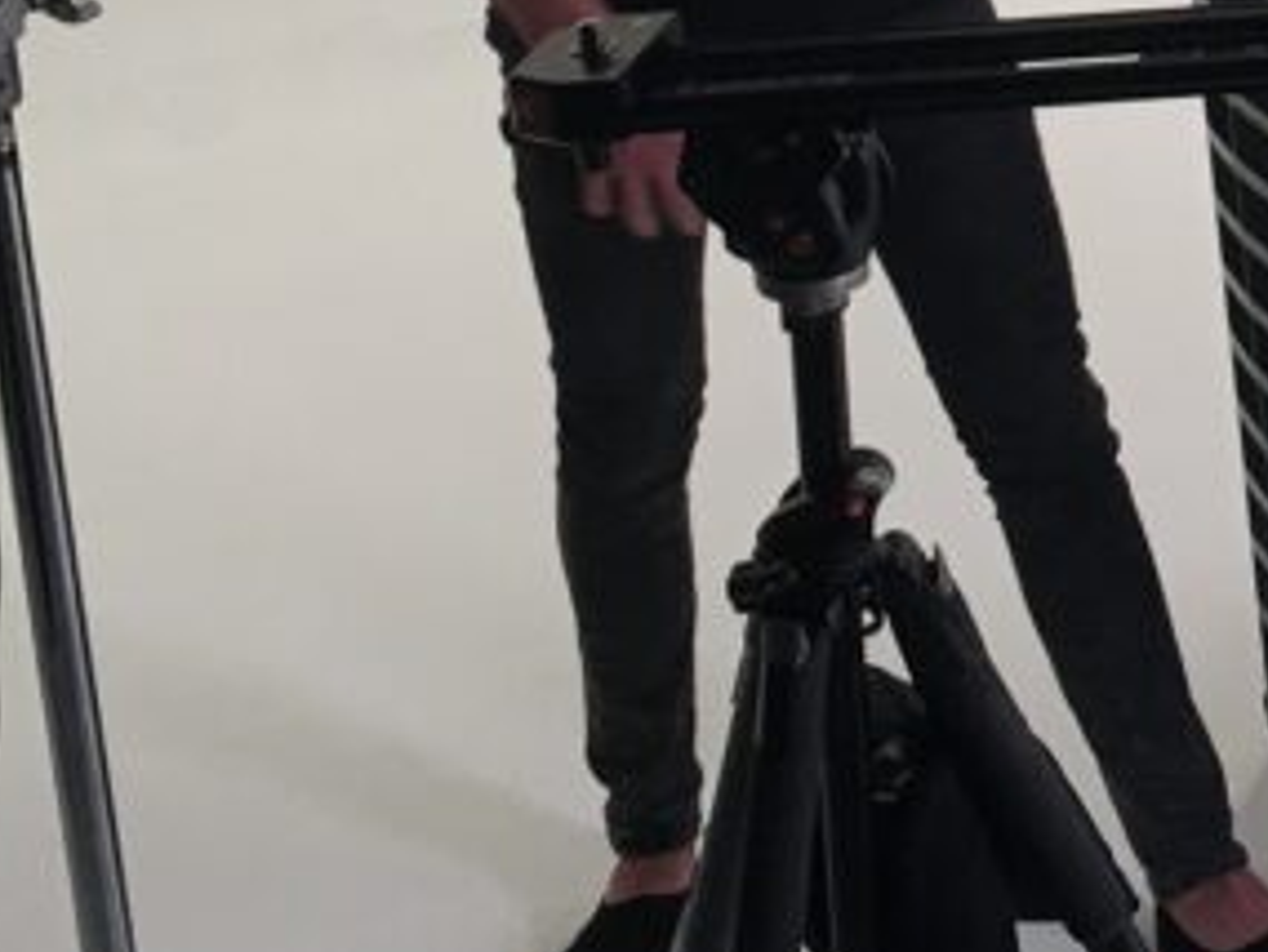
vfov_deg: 11.6
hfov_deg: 15.2
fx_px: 4471
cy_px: -467
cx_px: 1744
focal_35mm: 122
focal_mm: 4.15
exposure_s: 1/30
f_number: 2.2
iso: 25
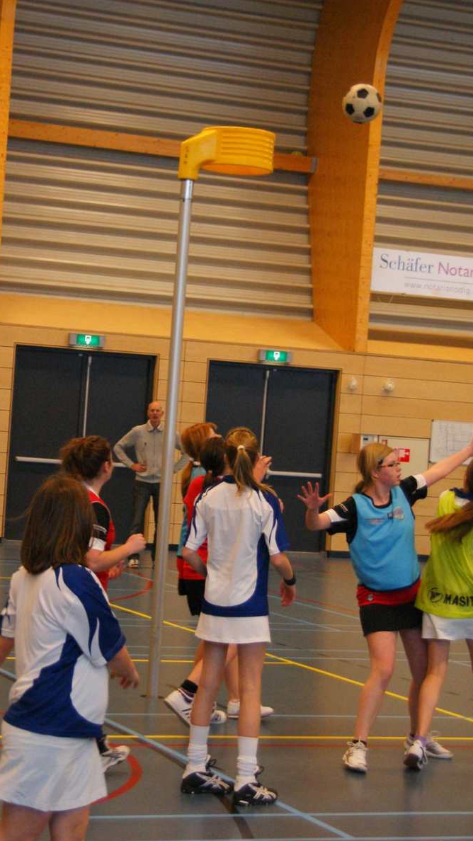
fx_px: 1238
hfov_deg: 21.6
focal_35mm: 56
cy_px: 418
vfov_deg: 37.5
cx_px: 262
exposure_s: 1/125
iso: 800
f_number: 4.5
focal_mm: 35
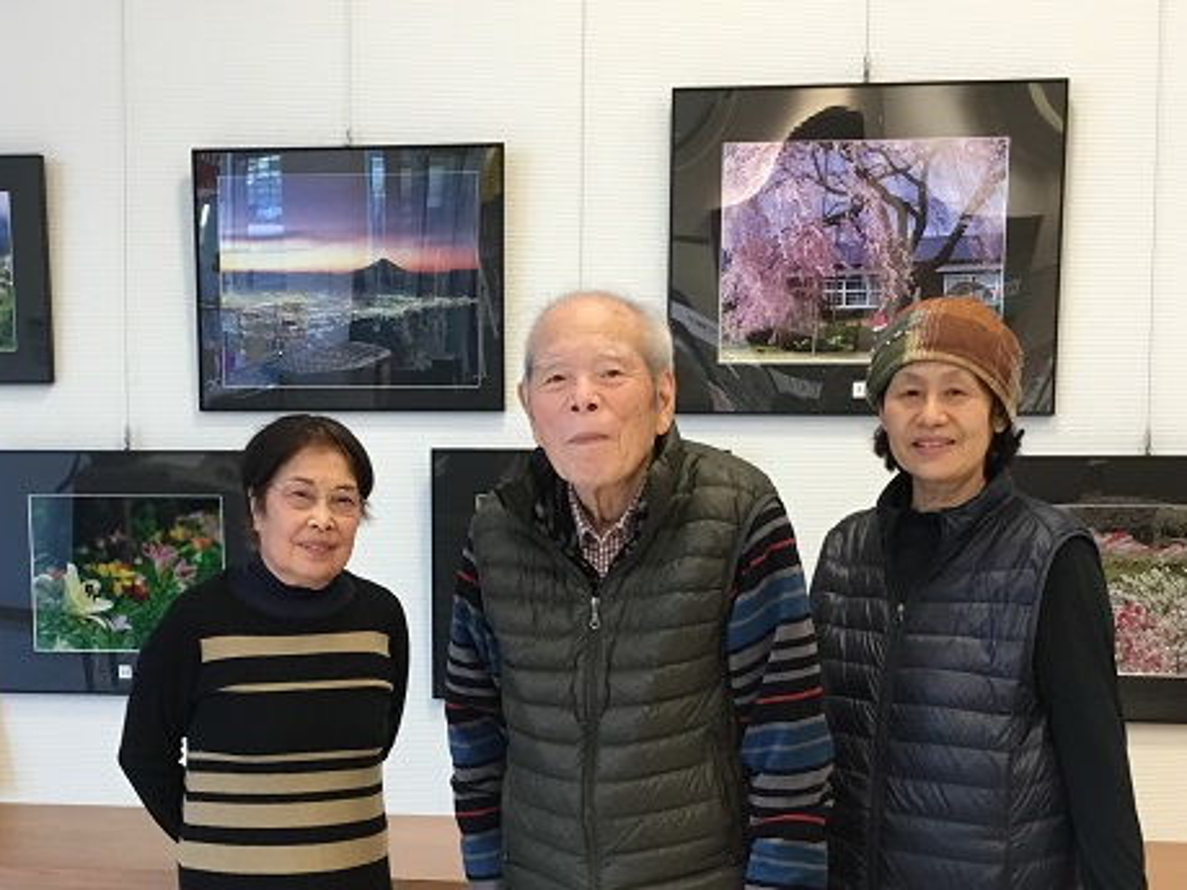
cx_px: 473
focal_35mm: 54
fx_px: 1851
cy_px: 590
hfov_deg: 35.4
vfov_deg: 26.9
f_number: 2.4
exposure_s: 1/30
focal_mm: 3.3
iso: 40
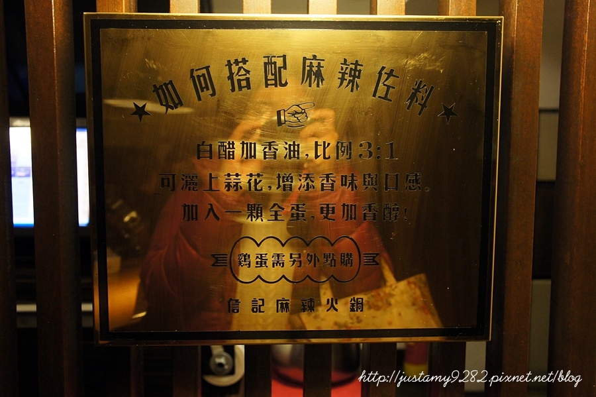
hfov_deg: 53.2
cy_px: 198
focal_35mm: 36
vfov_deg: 36.8
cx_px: 298
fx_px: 596
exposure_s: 1/15
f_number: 5.6
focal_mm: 24
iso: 1600
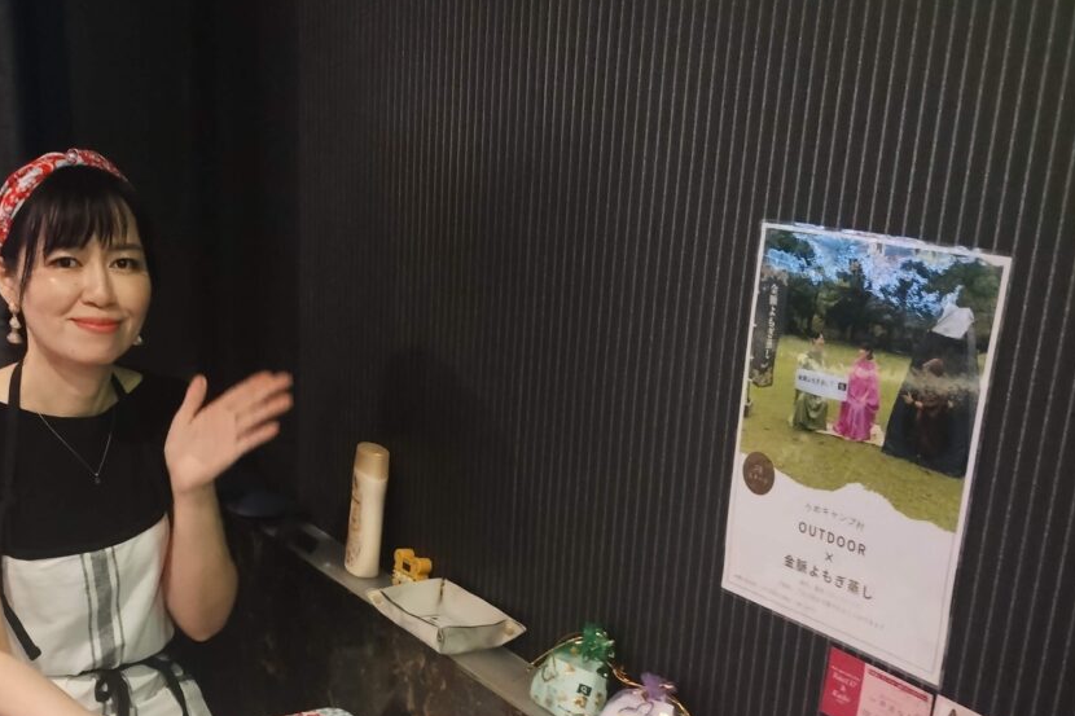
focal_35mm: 45
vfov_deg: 29.3
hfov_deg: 42.4
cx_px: 285
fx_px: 1343
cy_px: 548
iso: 4253
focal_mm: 4.27
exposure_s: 1/14.3
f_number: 1.8
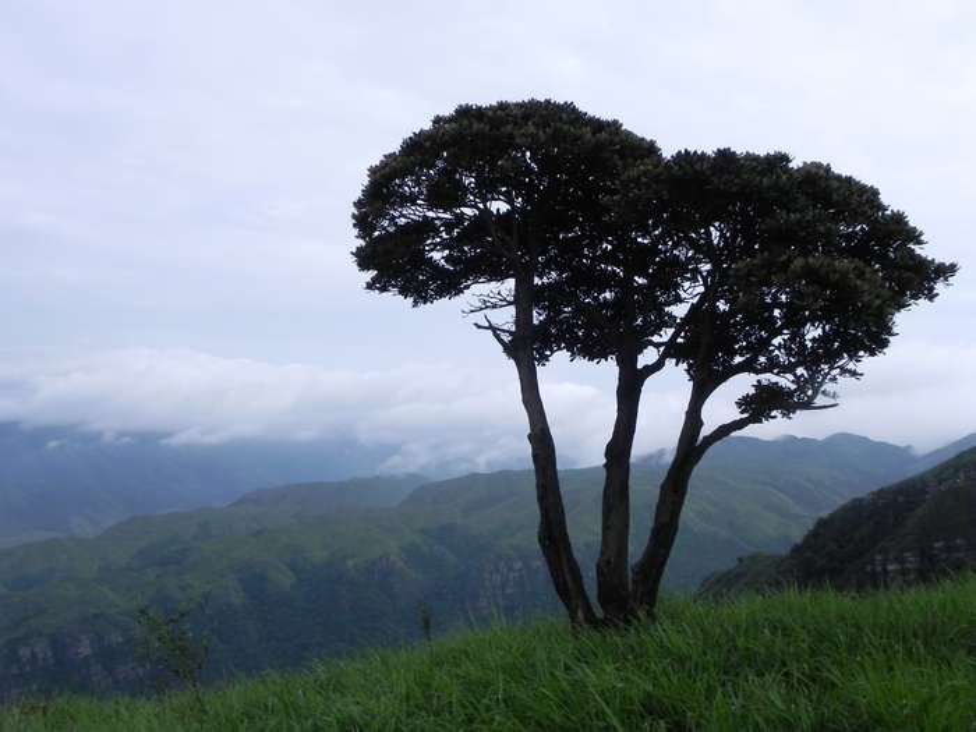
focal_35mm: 37
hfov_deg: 50.1
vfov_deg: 38.7
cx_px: 488
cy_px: 366
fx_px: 1043
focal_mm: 6.6
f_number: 8
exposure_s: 1/473
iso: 160
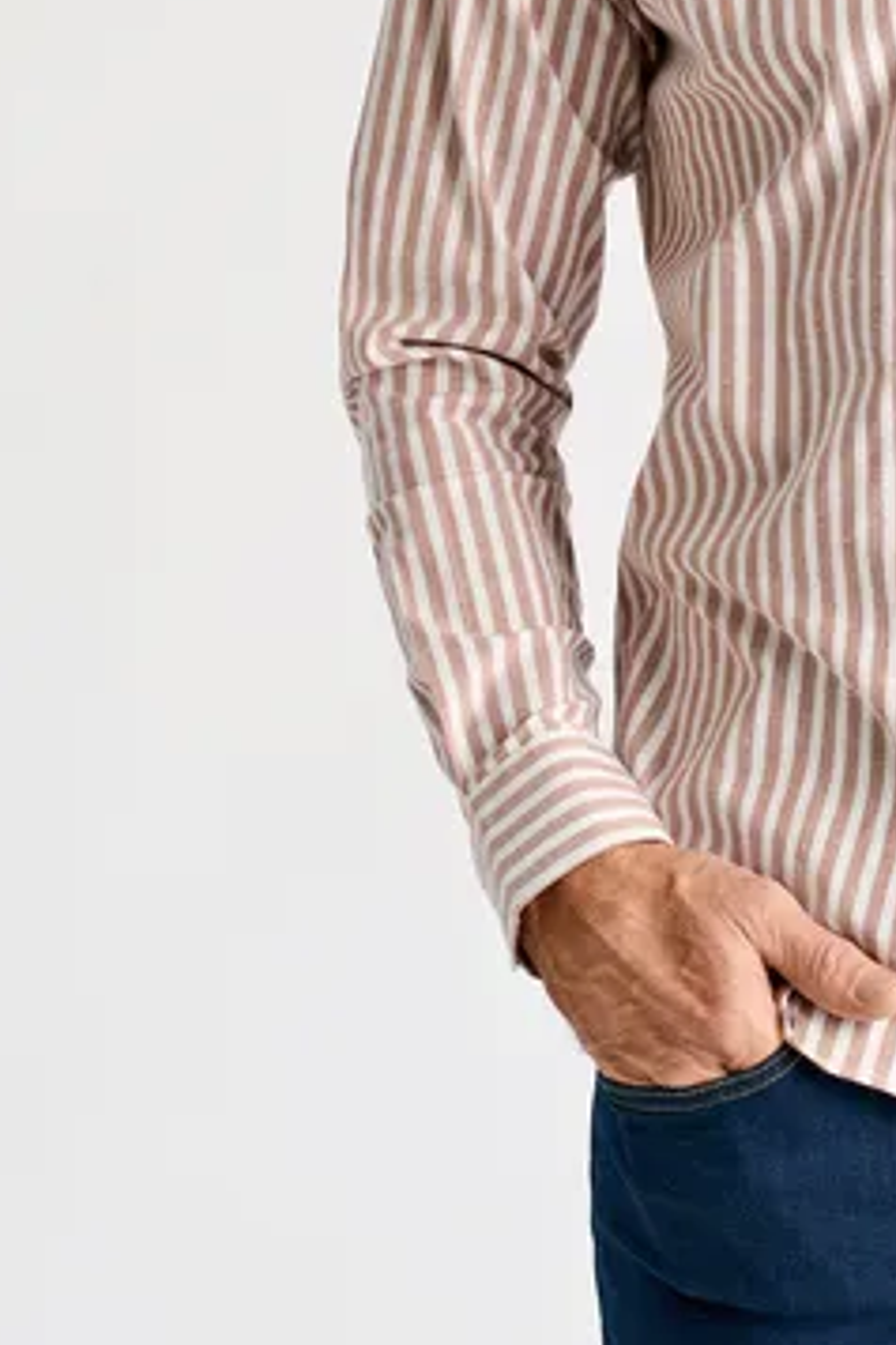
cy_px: 151
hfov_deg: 5.3
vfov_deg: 8.0
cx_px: 988
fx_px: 9631
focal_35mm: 258
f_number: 13
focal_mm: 115
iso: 250
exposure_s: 1/125
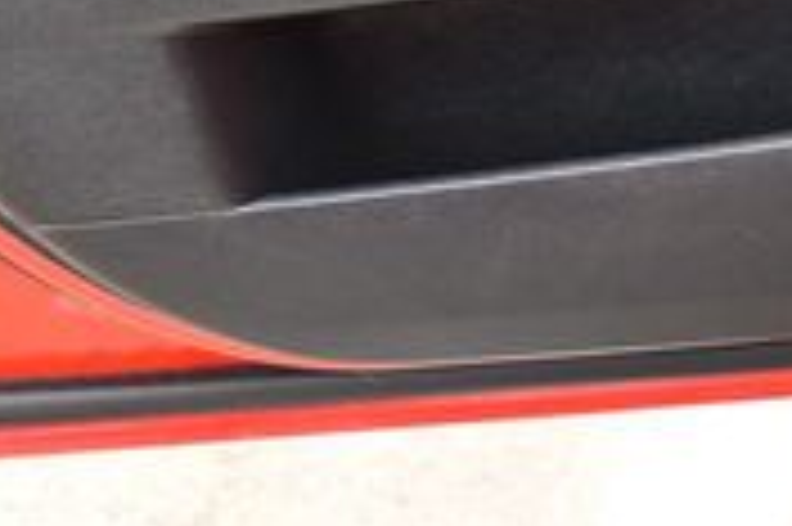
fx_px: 3363
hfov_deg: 13.2
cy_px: -364
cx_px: 842
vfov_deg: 8.7
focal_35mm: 153
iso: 400
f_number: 4.5
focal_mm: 28
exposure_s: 1/80
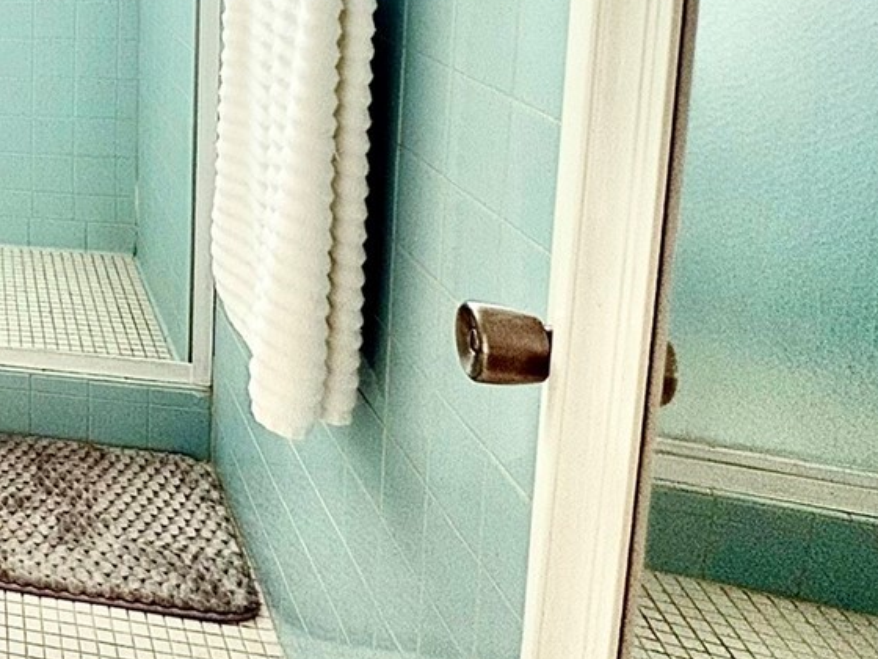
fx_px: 1015
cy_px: -36
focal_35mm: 40
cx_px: -303
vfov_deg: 32.4
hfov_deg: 32.7
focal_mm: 2.22
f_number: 2.2
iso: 64
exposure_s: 1/556
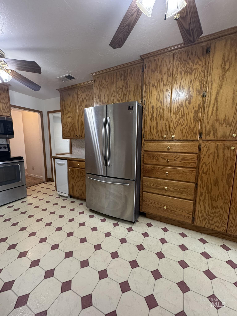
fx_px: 128
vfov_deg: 102.1
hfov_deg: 85.7
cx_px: 118
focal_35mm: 14
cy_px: 158
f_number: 2.2
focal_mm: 2.22
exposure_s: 1/60
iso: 320
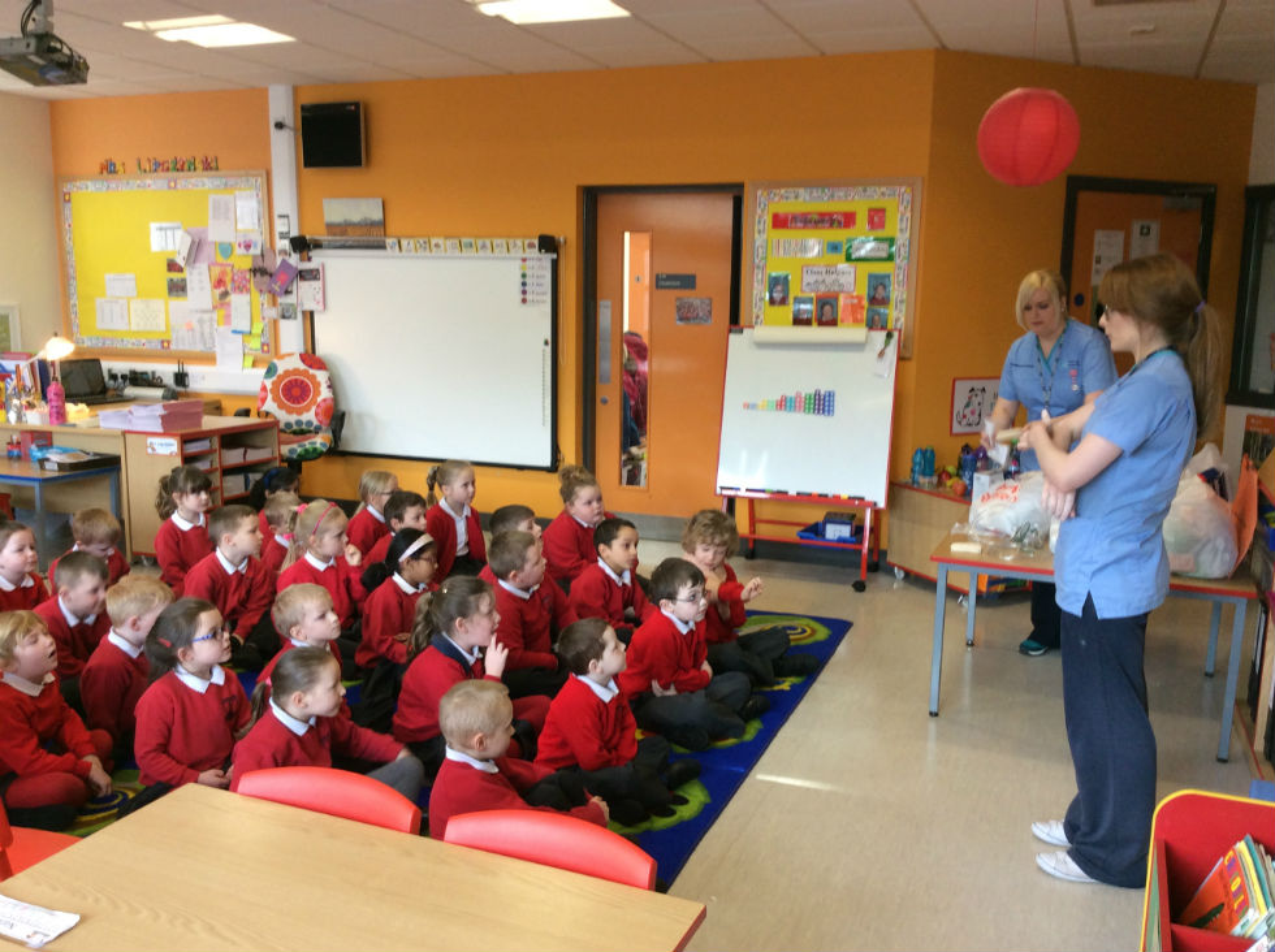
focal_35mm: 32
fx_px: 1177
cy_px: 476
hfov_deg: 56.9
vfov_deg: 44.1
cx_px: 638
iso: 50
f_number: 2.4
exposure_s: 1/25
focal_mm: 3.3
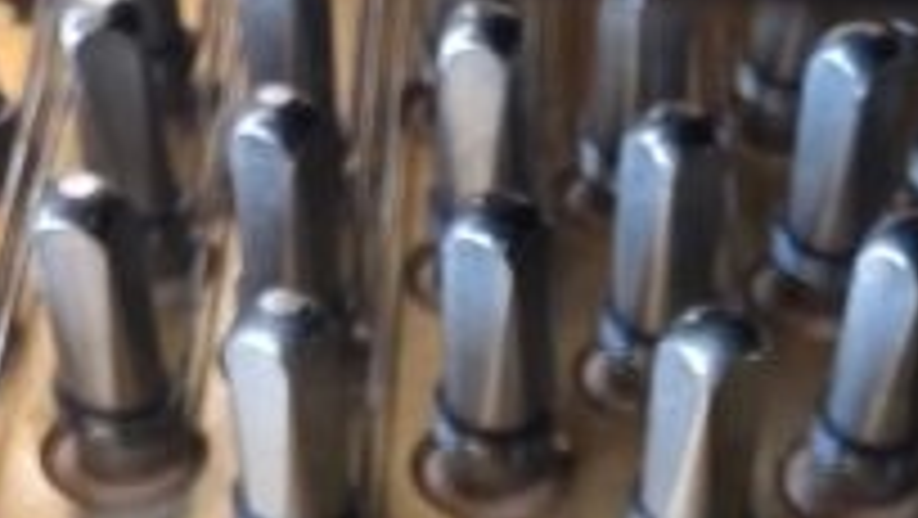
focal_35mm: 80
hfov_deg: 26.1
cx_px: 724
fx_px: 1948
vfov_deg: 13.7
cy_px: 887
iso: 2029
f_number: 2
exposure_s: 1/16.7
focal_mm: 2.32
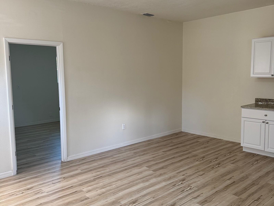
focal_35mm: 24
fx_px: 190
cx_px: 137
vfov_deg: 56.8
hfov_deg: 71.6
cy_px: 103
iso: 125
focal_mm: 6.76
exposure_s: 1/121
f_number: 1.78
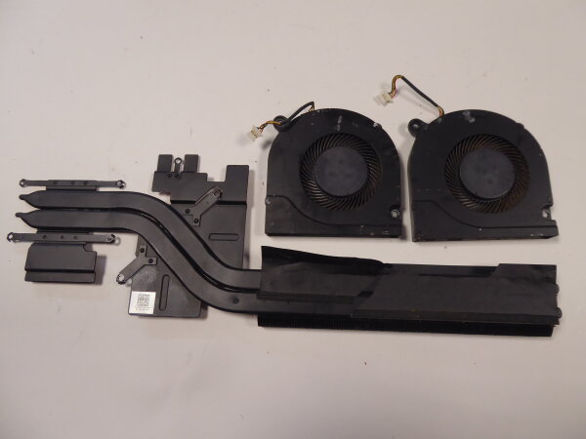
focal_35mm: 25
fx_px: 423
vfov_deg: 54.9
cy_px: 220
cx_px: 293
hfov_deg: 69.4
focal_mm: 4.3
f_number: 3.3
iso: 250
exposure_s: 1/60
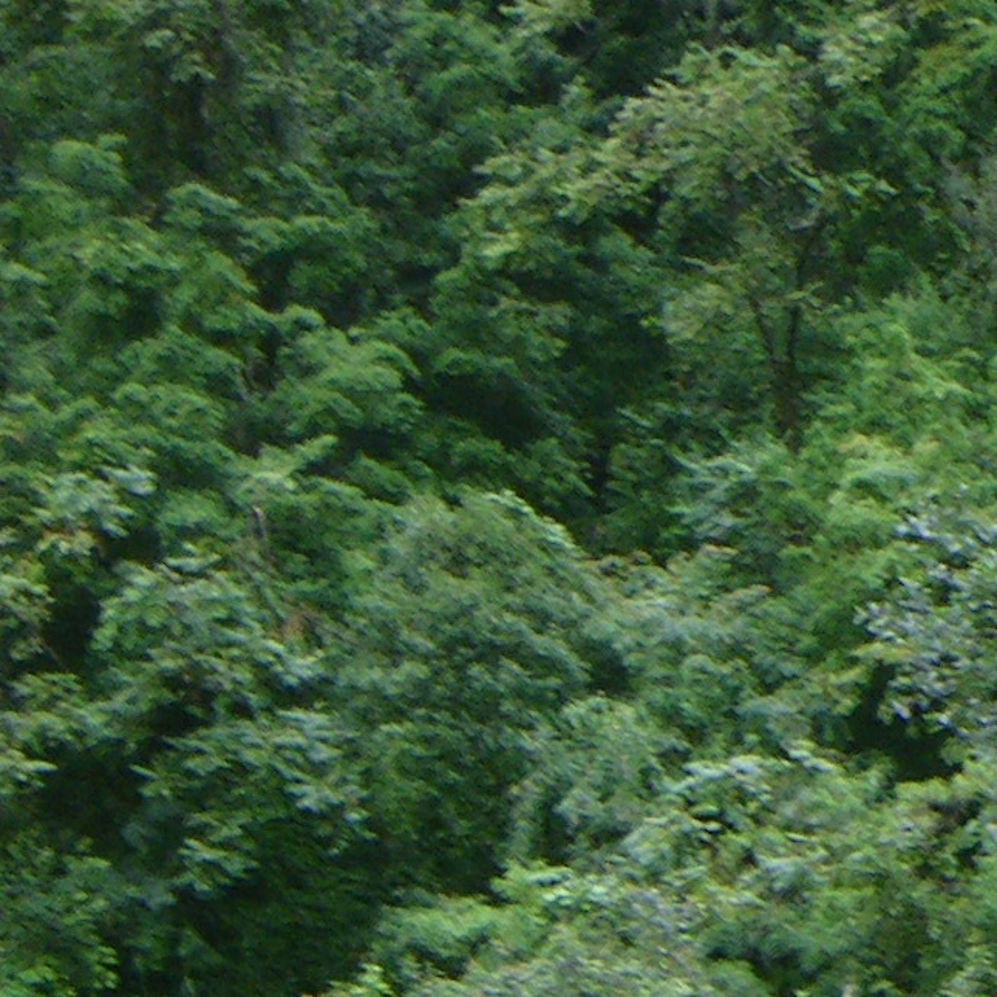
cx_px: 2073
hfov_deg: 11.2
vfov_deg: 10.9
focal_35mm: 140
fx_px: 4562
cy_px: 2243
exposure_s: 1/50
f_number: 3.5
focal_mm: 5
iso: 125
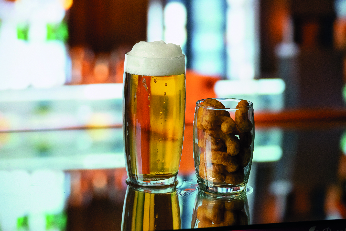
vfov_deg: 10.9
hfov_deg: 16.3
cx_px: 173
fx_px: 1211
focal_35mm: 126
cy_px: 116
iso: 1100
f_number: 5
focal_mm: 84
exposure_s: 1/125
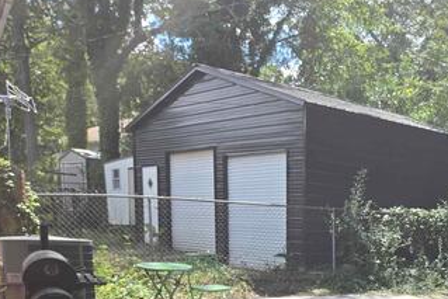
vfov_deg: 26.0
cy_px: 330
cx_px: 434
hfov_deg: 37.3
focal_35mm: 48
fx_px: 598
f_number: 1.8
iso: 25
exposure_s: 1/692
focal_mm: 5.4
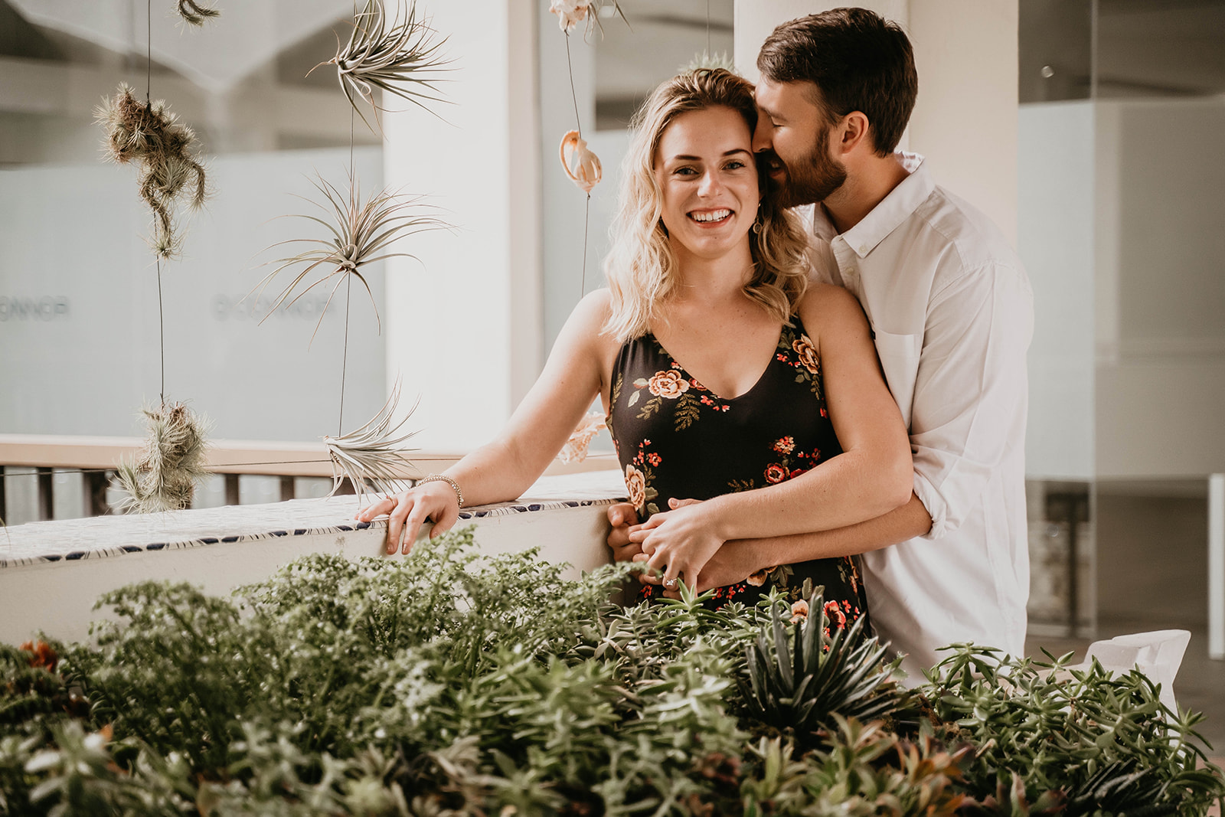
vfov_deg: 18.9
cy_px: 408
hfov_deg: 28.1
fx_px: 2450
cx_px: 612
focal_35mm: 72
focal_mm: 72
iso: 400
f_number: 2.8
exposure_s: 1/160
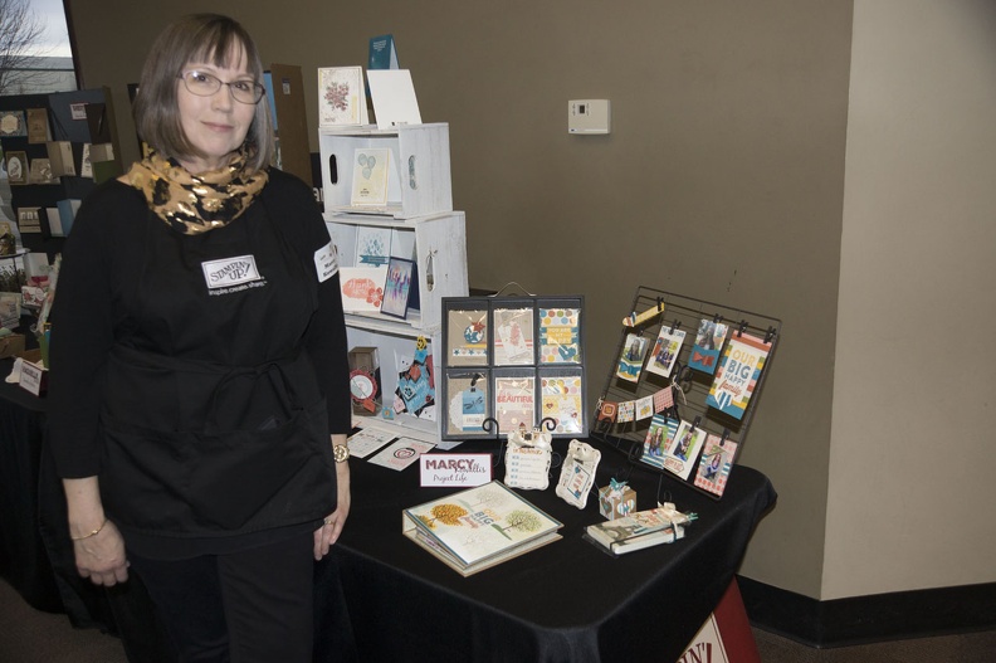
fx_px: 829
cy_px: 332
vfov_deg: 43.6
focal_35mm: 30
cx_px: 498
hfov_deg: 62.0
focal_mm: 20
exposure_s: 1/160
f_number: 4
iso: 400
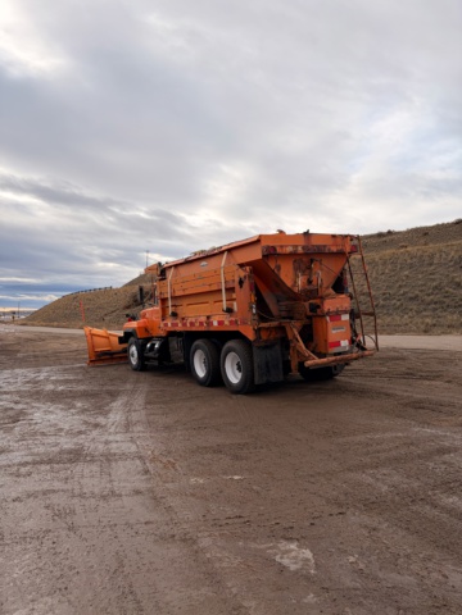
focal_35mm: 26
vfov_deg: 67.3
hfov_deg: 53.1
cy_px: 308
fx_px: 463
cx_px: 231
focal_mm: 5.96
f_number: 1.6
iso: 50
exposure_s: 1/2639
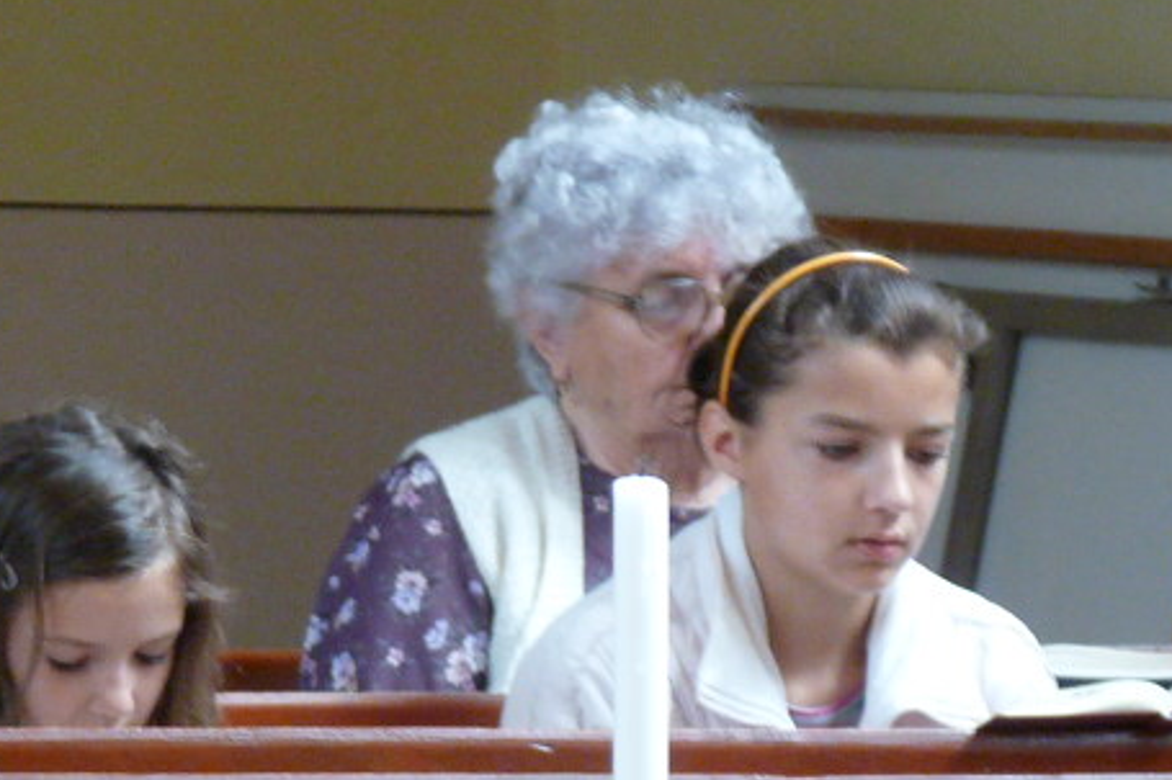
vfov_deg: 3.0
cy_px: 556
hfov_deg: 4.5
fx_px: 14807
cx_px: 373
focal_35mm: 455
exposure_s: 1/40
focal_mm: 31.2
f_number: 3.7
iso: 400
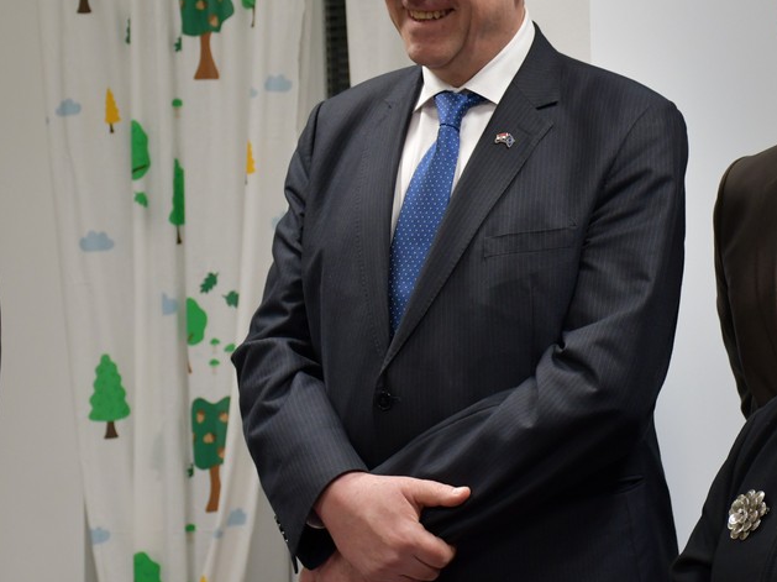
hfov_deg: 20.6
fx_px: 2109
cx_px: 628
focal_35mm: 94
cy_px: 205
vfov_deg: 15.7
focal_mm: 40
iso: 1250
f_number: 4.5
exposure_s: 1/125
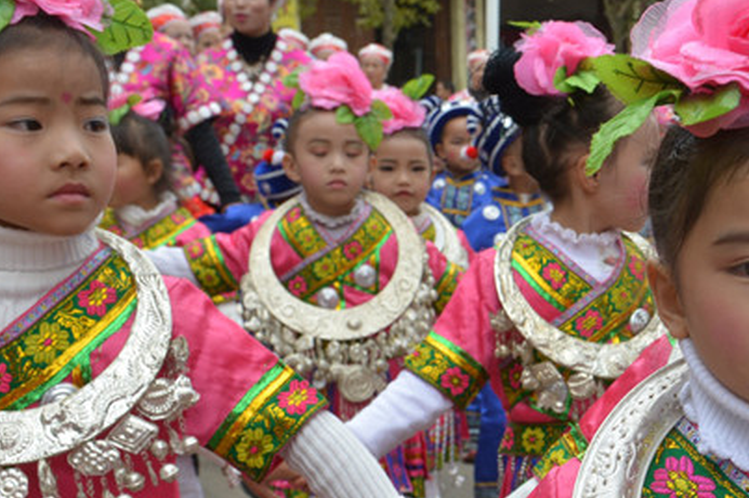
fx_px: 1580
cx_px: 738
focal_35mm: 76
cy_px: 446
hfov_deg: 25.4
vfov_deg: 17.7
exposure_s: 1/100
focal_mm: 34
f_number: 10
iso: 200
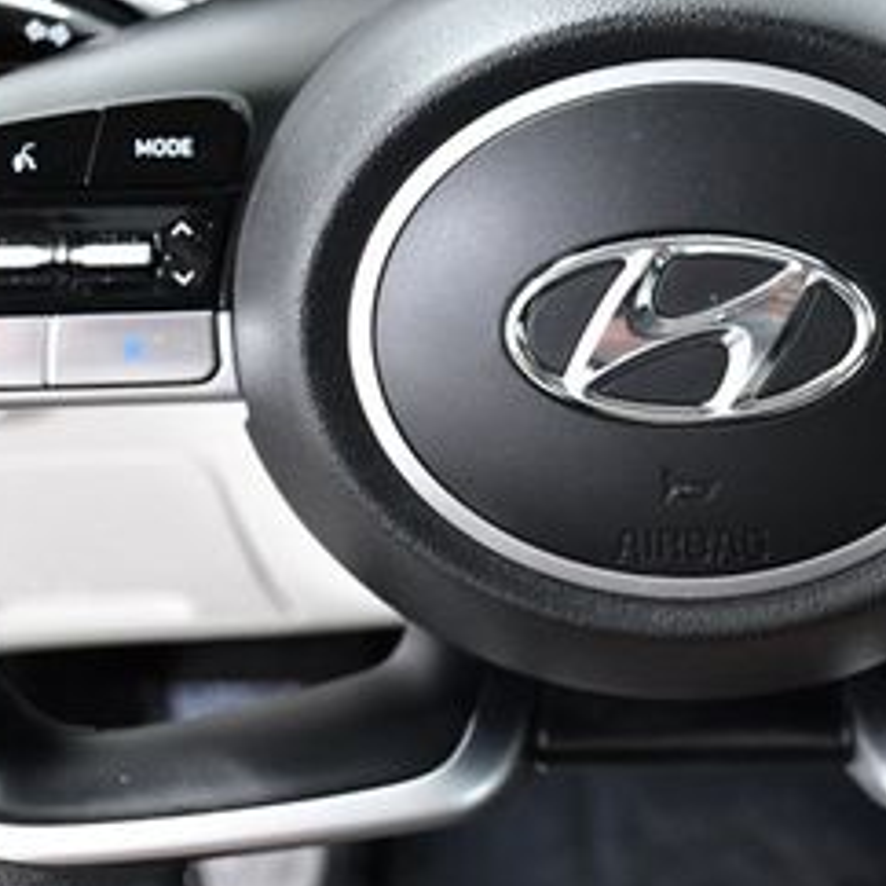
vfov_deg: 21.4
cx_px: 710
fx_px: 2346
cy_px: 513
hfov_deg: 21.1
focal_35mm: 81
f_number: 4
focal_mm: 24
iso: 2500
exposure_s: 1/60
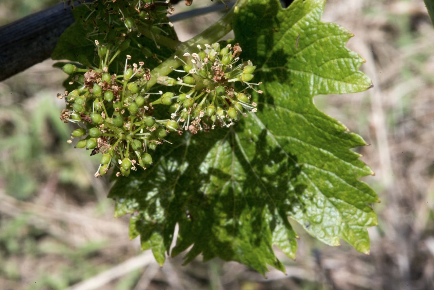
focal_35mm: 105
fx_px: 1266
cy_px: 145
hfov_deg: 19.5
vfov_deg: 13.0
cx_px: 217
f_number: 40
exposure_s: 1/125
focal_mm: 105
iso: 2000
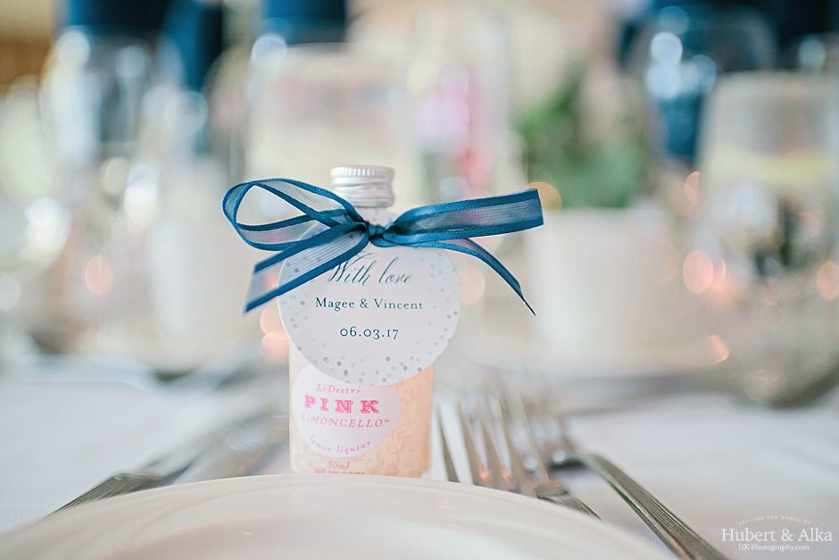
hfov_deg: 54.4
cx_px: 420
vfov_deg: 37.9
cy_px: 280
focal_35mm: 35
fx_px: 816
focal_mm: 35
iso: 800
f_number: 1.8
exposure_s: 1/200
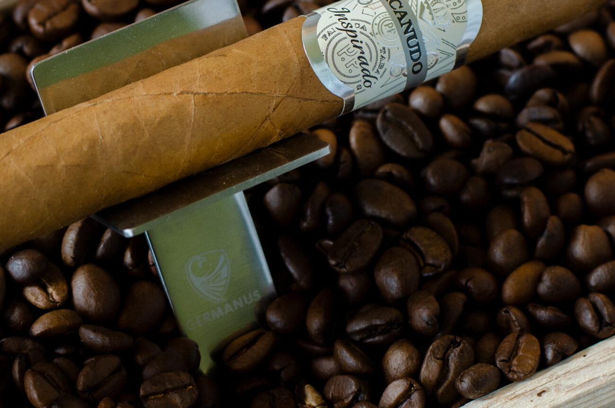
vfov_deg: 9.2
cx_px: 197
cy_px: 143
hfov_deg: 13.9
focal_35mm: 148
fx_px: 2523
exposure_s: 1/50
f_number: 4.5
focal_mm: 50
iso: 400
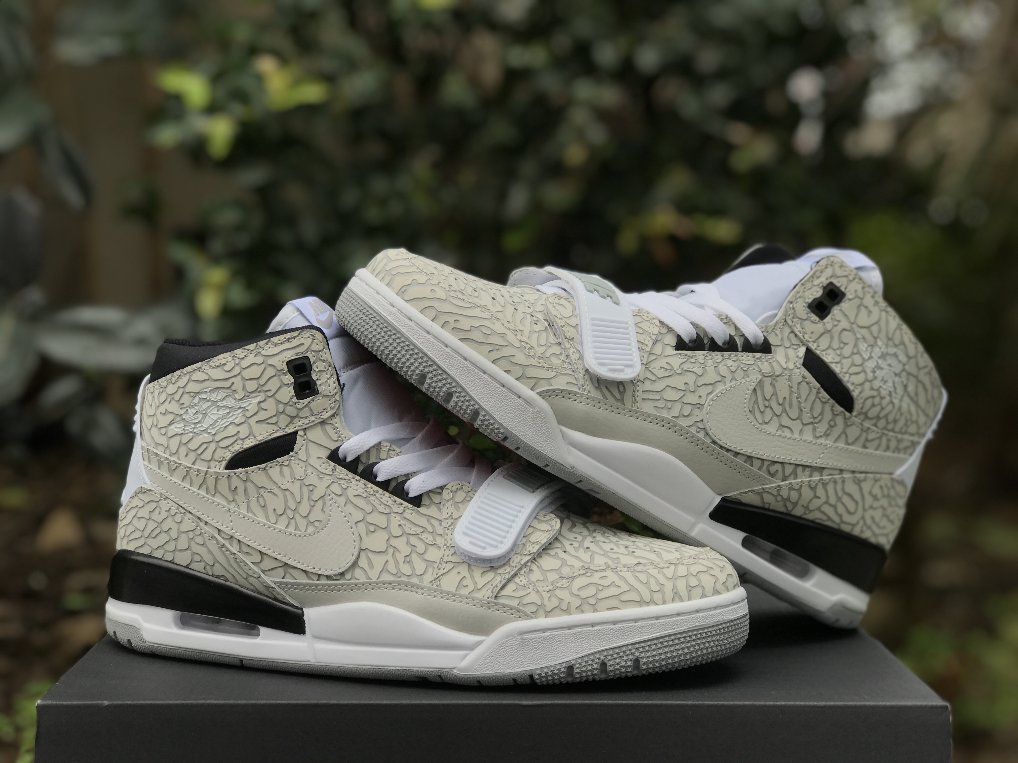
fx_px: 1676
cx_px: 509
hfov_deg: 33.8
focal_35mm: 57
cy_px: 382
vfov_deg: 25.7
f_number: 2.8
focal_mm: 6.6
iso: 20
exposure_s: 1/486
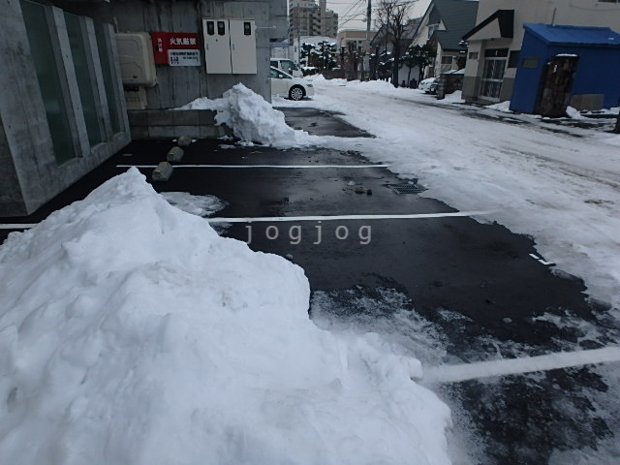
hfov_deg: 79.0
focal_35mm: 21
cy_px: 232
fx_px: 376
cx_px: 310
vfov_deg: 63.4
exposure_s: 1/250
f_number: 3.5
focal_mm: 3.7
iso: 125
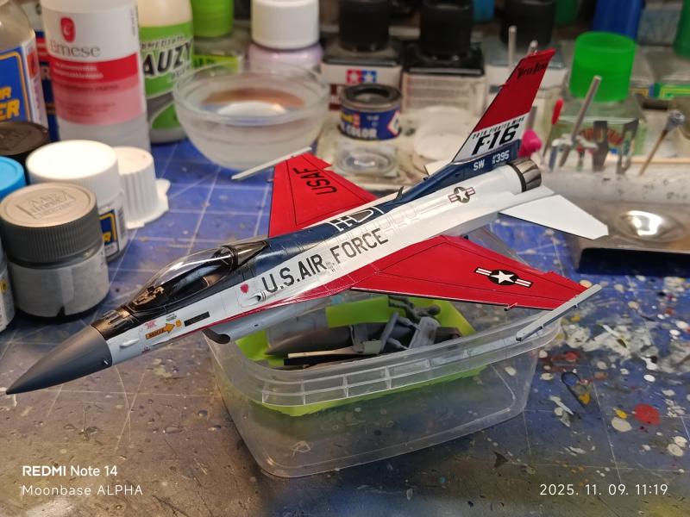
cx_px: 345
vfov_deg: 30.3
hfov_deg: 39.7
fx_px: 957
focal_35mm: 48
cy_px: 258
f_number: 1.7
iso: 219
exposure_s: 1/100
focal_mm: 5.24
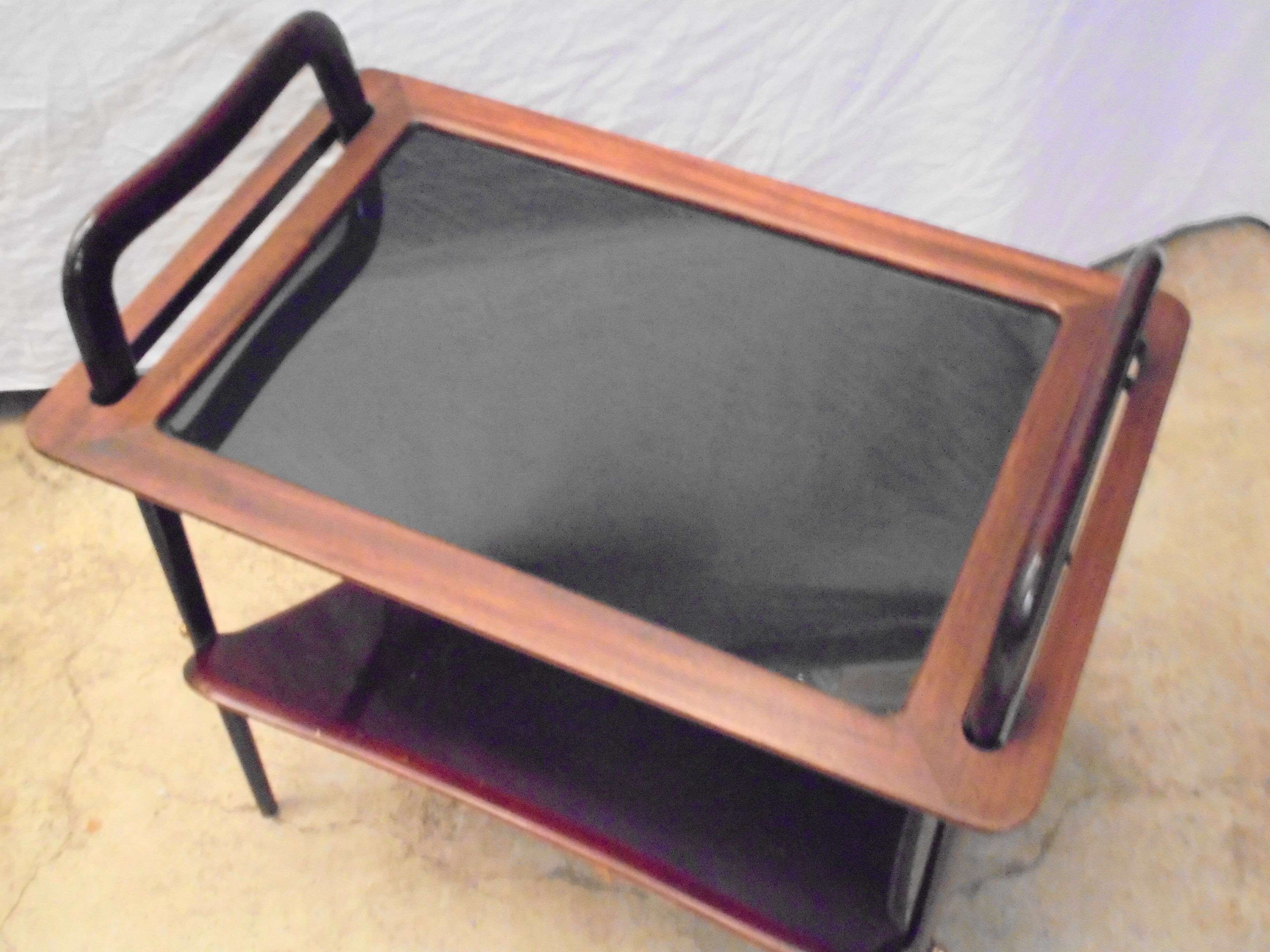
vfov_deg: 37.7
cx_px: 635
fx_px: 1394
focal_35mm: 38
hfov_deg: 49.0
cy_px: 476
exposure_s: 1/5
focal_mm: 6.9
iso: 800
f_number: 4.2
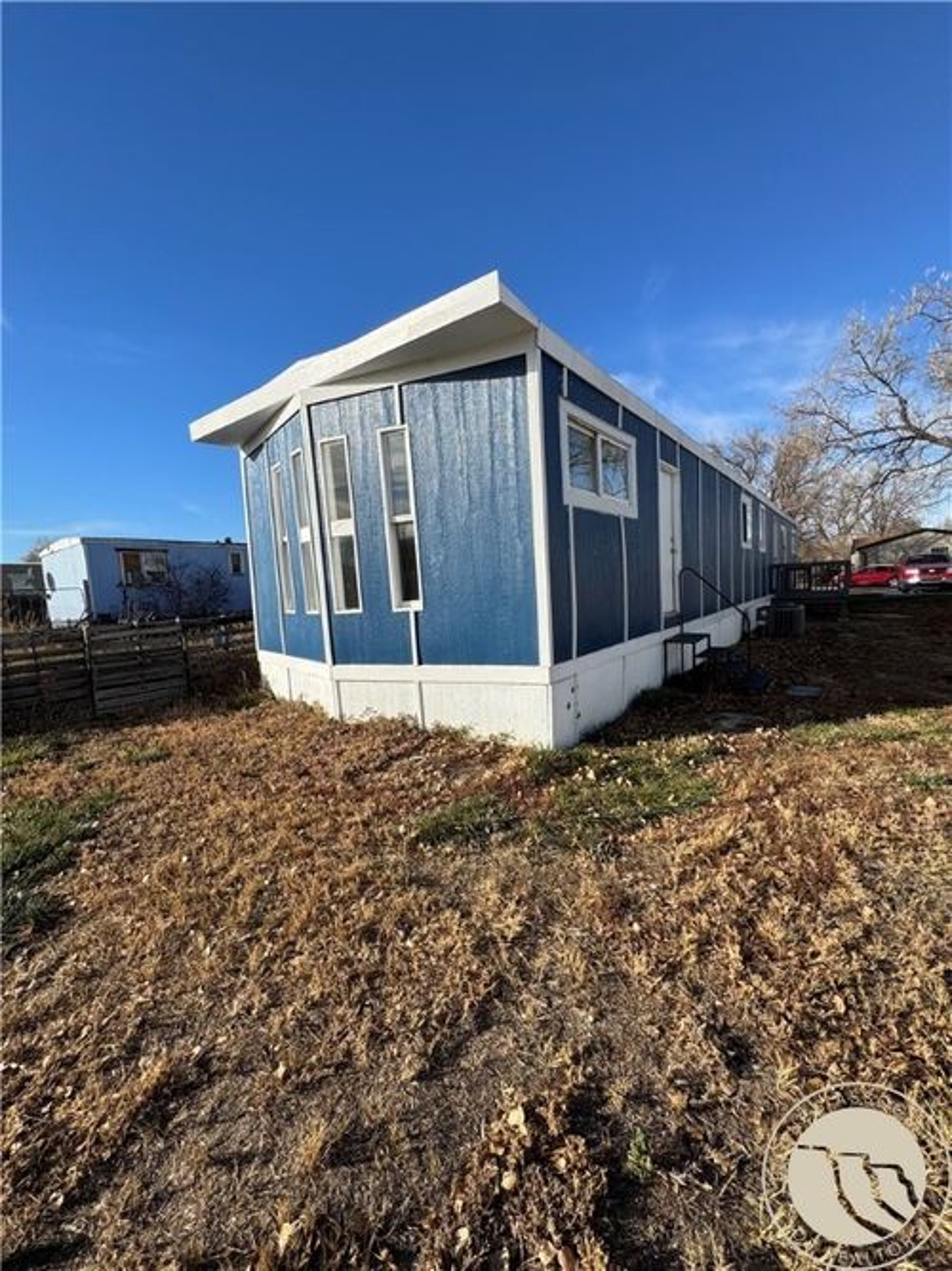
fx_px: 514
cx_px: 476
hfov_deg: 85.7
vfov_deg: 102.1
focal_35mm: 14
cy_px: 636
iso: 50
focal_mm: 2.22
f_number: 2.2
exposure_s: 1/1420
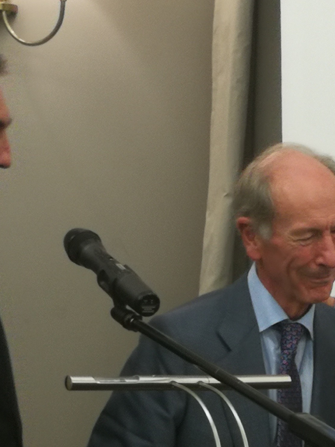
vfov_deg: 13.7
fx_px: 1794
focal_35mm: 139
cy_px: 564
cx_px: 374
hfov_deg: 10.5
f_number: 2.2
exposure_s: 1/50
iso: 160
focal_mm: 3.95
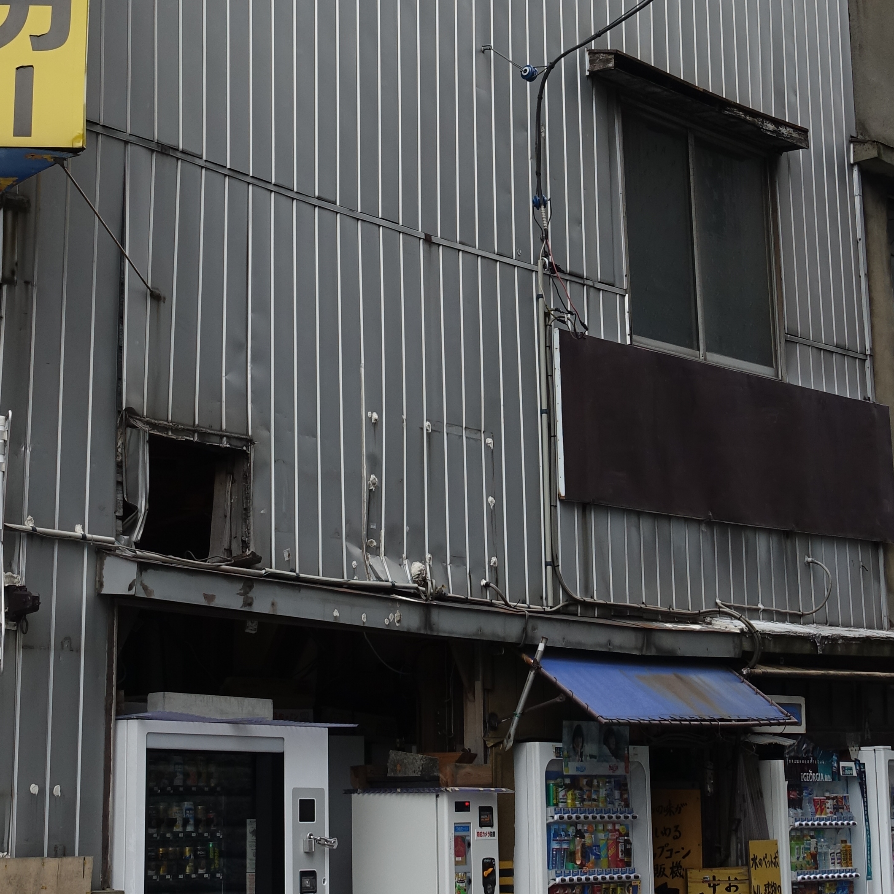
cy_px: 235
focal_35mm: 79
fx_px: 2308
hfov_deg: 21.9
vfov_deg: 21.7
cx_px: 342
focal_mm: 13.34
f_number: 4
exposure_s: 1/250
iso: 125
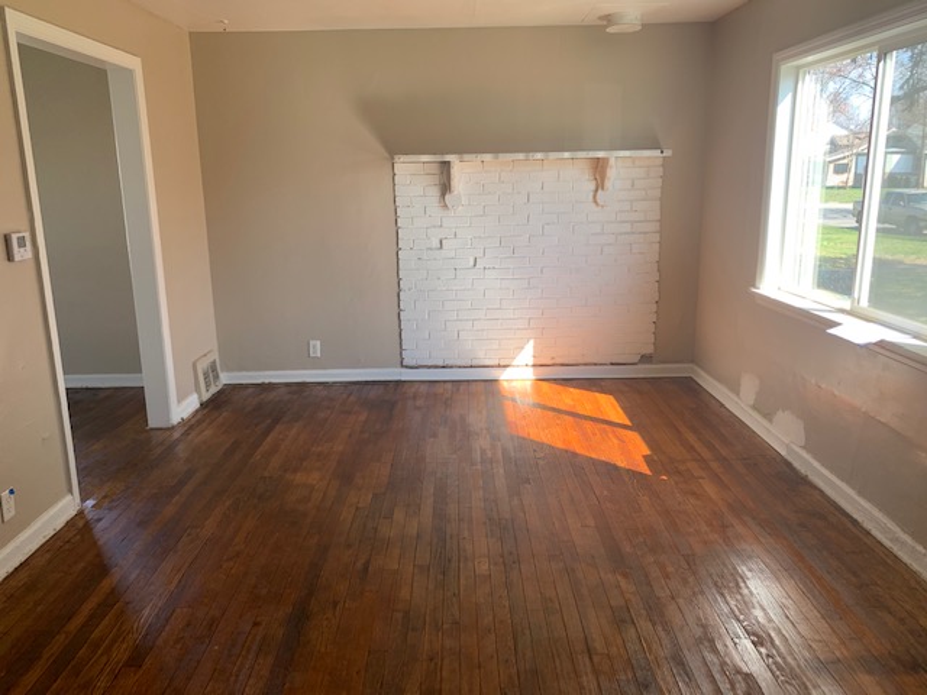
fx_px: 696
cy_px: 348
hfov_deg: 67.3
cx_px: 464
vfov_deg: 53.1
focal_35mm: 26
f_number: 1.8
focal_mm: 4.25
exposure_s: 1/122
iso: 40
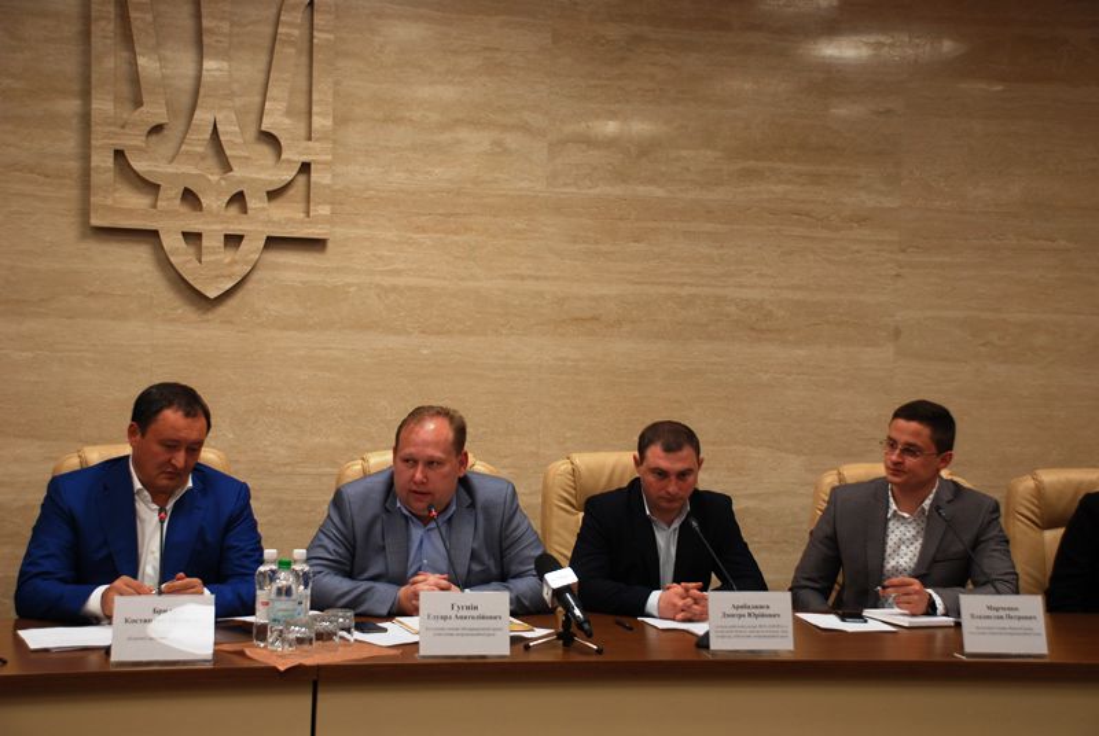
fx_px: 1743
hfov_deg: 35.0
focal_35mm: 57
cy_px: 368
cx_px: 550
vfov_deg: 23.9
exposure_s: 1/50
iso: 200
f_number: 4.5
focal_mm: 38
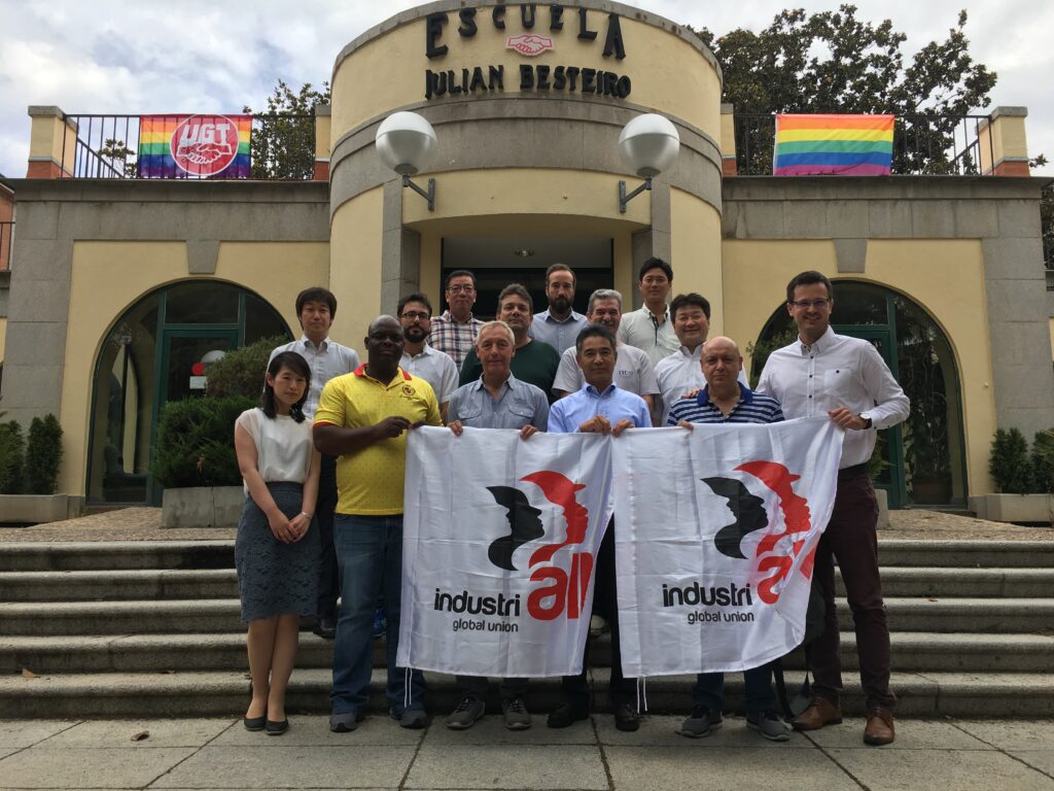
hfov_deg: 61.7
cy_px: 396
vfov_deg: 48.2
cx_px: 527
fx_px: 883
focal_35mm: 29
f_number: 2.2
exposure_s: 1/596
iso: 25
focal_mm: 4.15
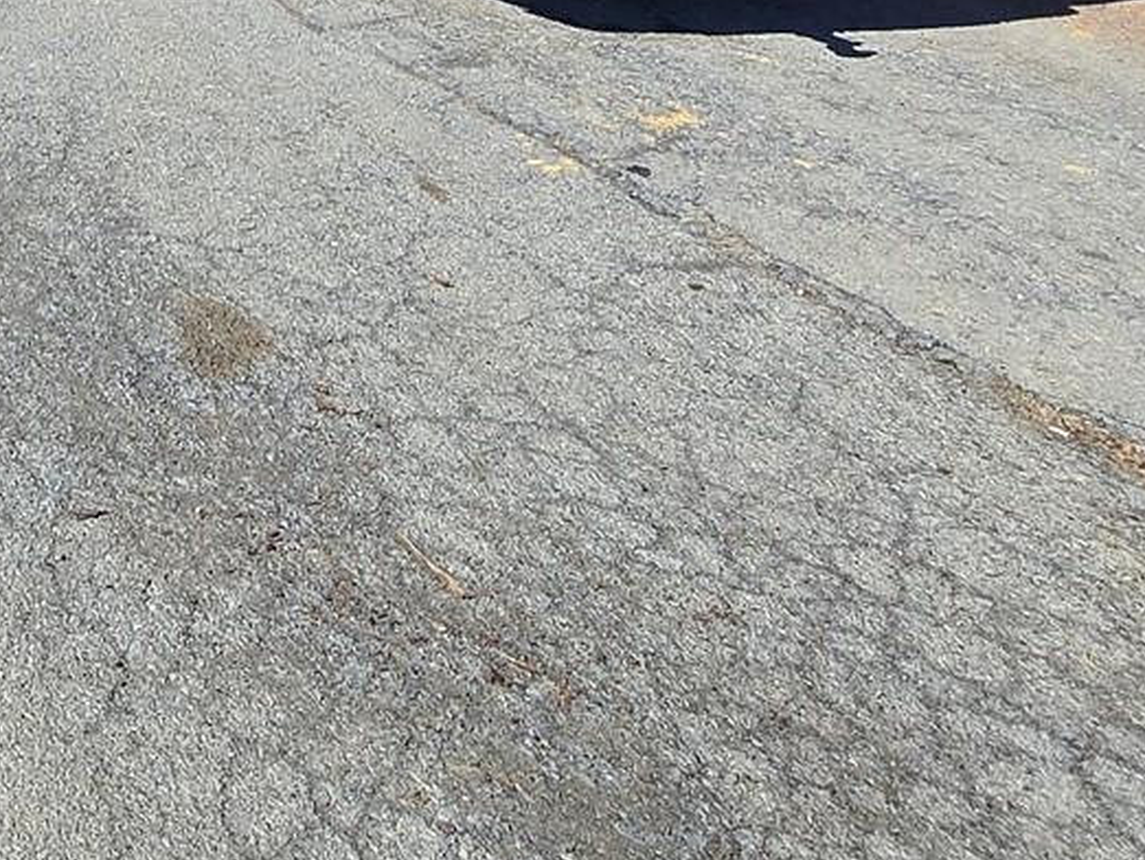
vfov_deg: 22.4
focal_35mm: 51
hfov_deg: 32.2
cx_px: -167
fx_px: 1688
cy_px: -500
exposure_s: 1/2430
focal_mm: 2.2
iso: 50
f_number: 2.2
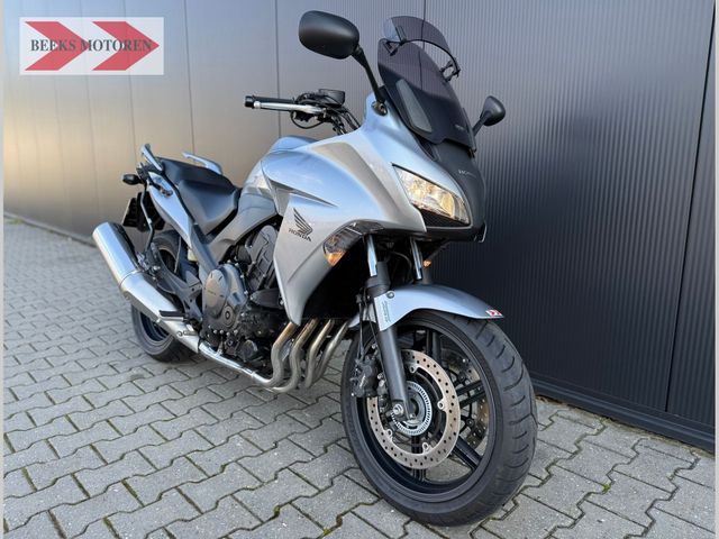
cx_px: 360
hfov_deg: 71.6
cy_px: 270
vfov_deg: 56.8
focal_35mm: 24
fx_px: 498
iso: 100
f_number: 1.78
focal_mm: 6.76
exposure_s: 1/563
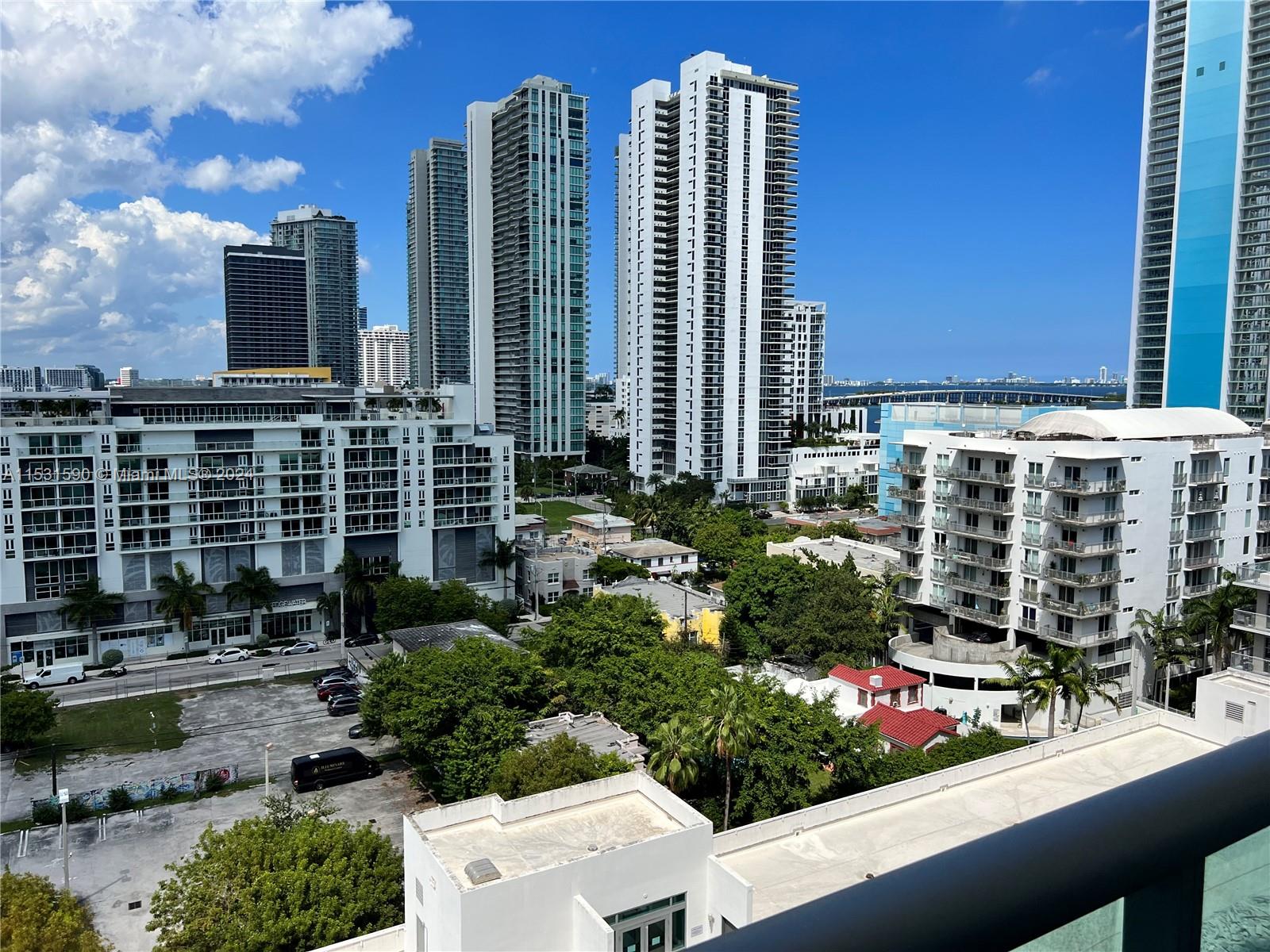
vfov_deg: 53.1
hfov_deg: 67.3
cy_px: 476
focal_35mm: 26
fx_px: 954
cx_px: 635
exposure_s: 1/5882
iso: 50
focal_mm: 5.7
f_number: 1.5
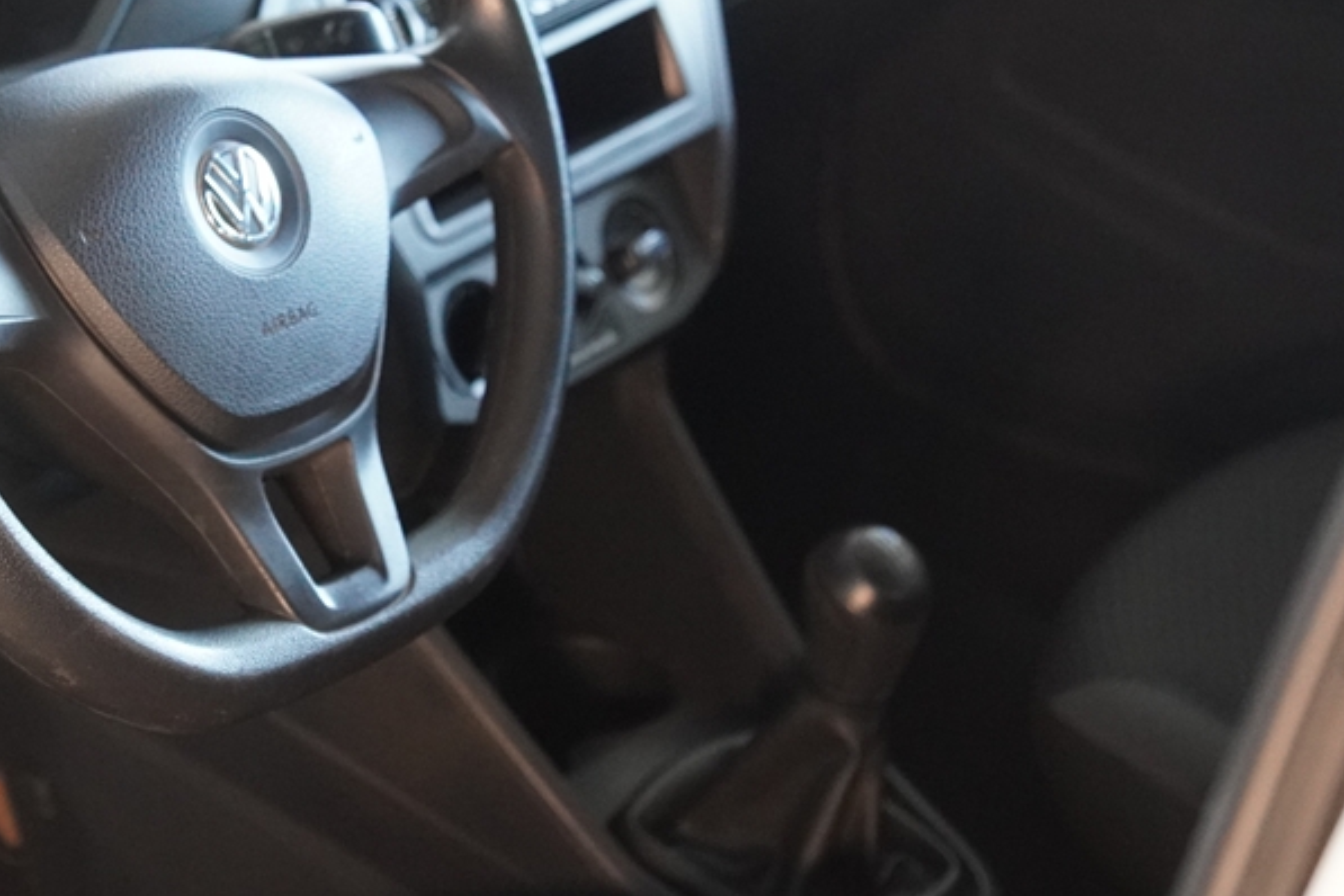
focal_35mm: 108
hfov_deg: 18.7
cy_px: 188
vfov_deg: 12.6
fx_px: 4032
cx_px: 261
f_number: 2.8
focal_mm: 42
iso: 3200
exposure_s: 1/160
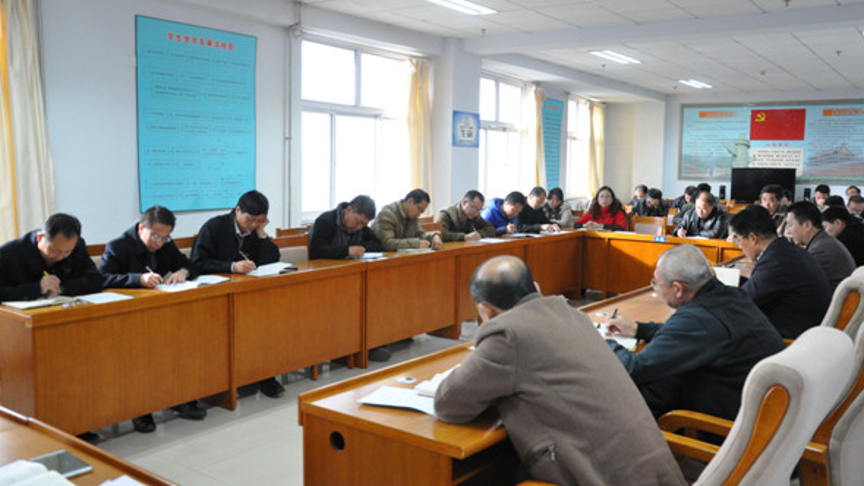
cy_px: 233
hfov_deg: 58.7
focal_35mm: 34
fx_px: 768
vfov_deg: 35.1
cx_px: 426
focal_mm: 21
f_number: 4
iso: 1600
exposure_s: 1/60
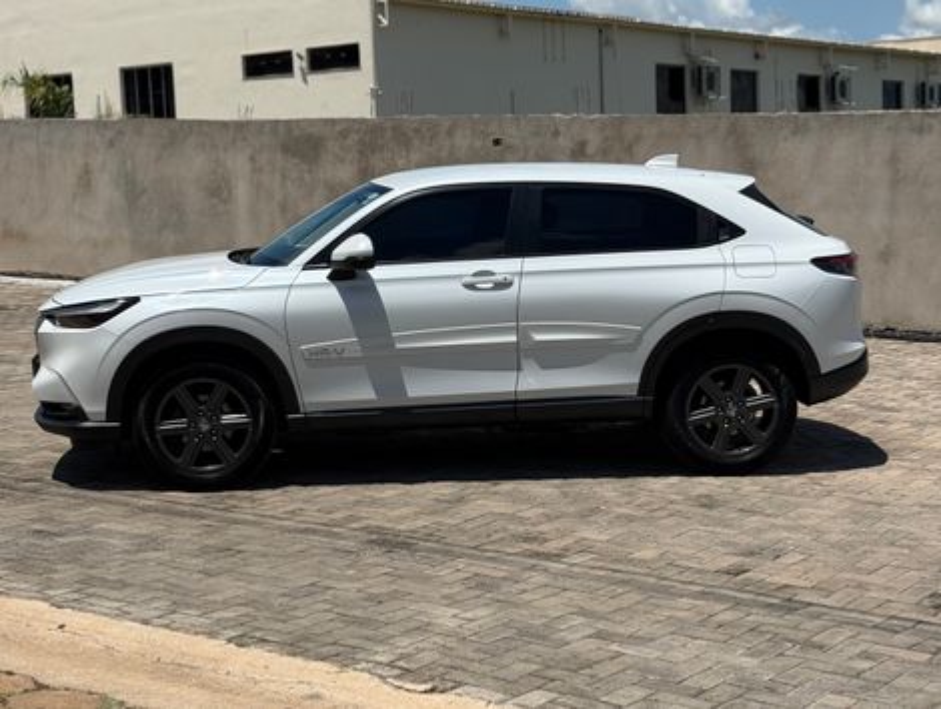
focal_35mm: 48
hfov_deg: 39.6
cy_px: 354
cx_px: 470
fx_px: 1307
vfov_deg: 30.3
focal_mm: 6.76
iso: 64
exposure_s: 1/9901
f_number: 1.78
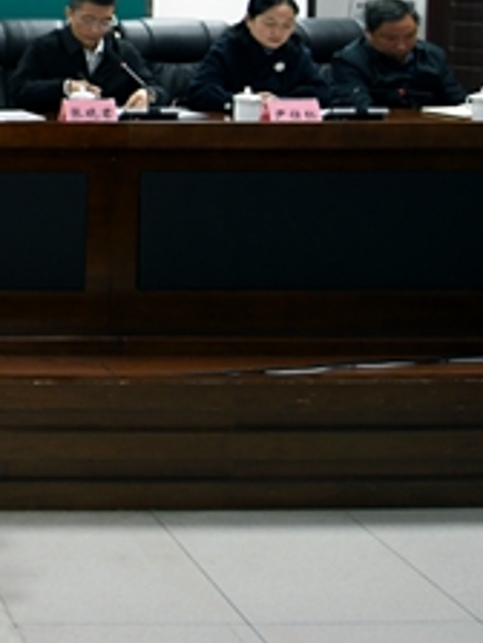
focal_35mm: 48
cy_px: 44
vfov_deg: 36.7
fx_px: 893
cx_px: -316
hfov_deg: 22.3
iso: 1000
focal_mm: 14
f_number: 2.8
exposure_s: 1/100
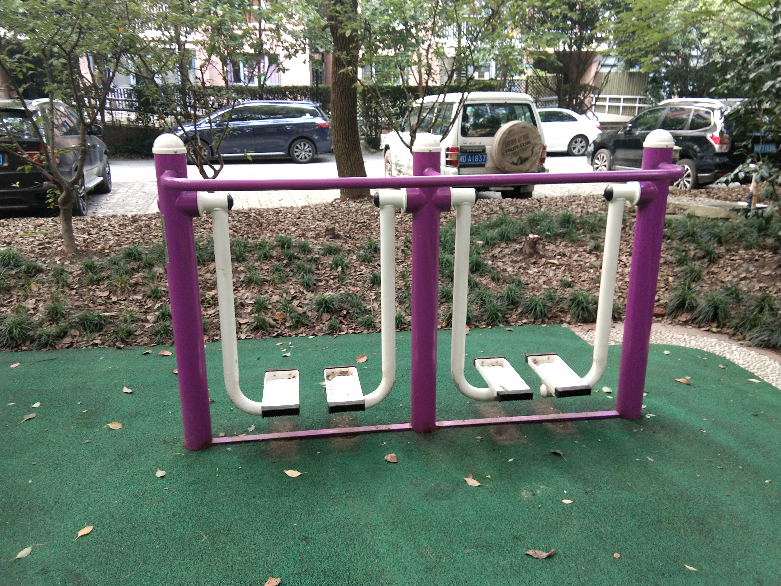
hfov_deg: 58.4
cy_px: 293
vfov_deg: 45.4
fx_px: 699
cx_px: 390
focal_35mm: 31
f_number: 2.2
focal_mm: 3.69
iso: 200
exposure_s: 1/33.3
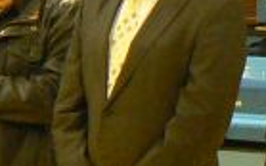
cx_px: -144
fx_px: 3336
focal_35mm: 460
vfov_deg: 2.9
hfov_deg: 4.5
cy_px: 86
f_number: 3.2
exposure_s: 1/10
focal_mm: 9.8
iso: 200
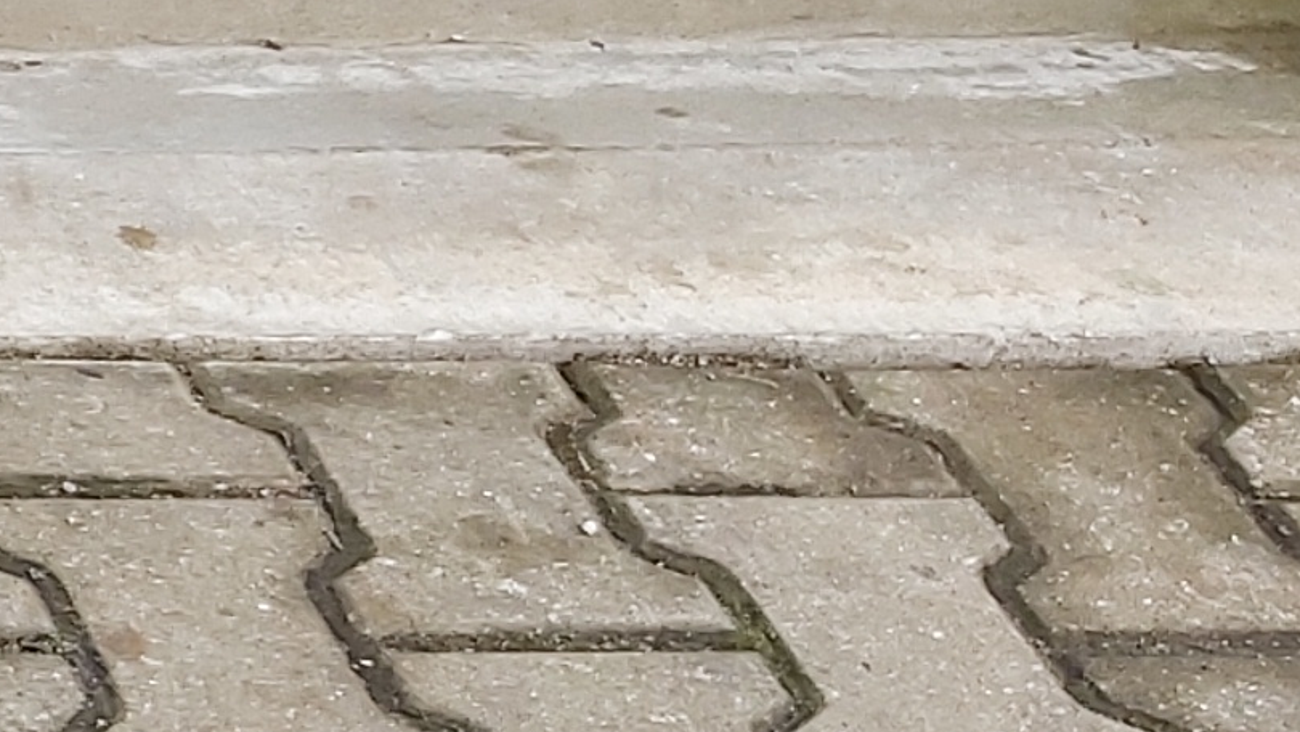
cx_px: -1740
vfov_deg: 8.6
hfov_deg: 12.3
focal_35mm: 141
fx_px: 4861
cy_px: 75
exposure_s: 1/348
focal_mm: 3.92
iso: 64
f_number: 1.7
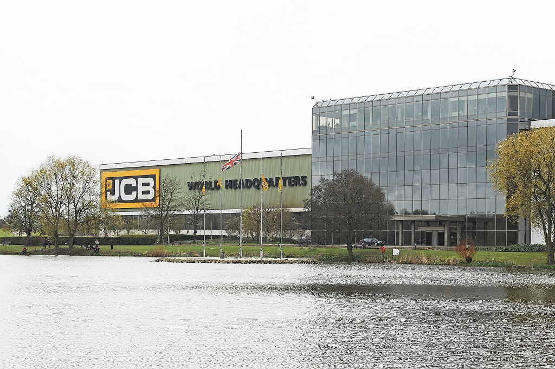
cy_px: 184
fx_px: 924
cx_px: 278
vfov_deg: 22.6
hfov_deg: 33.4
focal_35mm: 60
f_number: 9
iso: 200
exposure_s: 1/320
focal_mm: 60
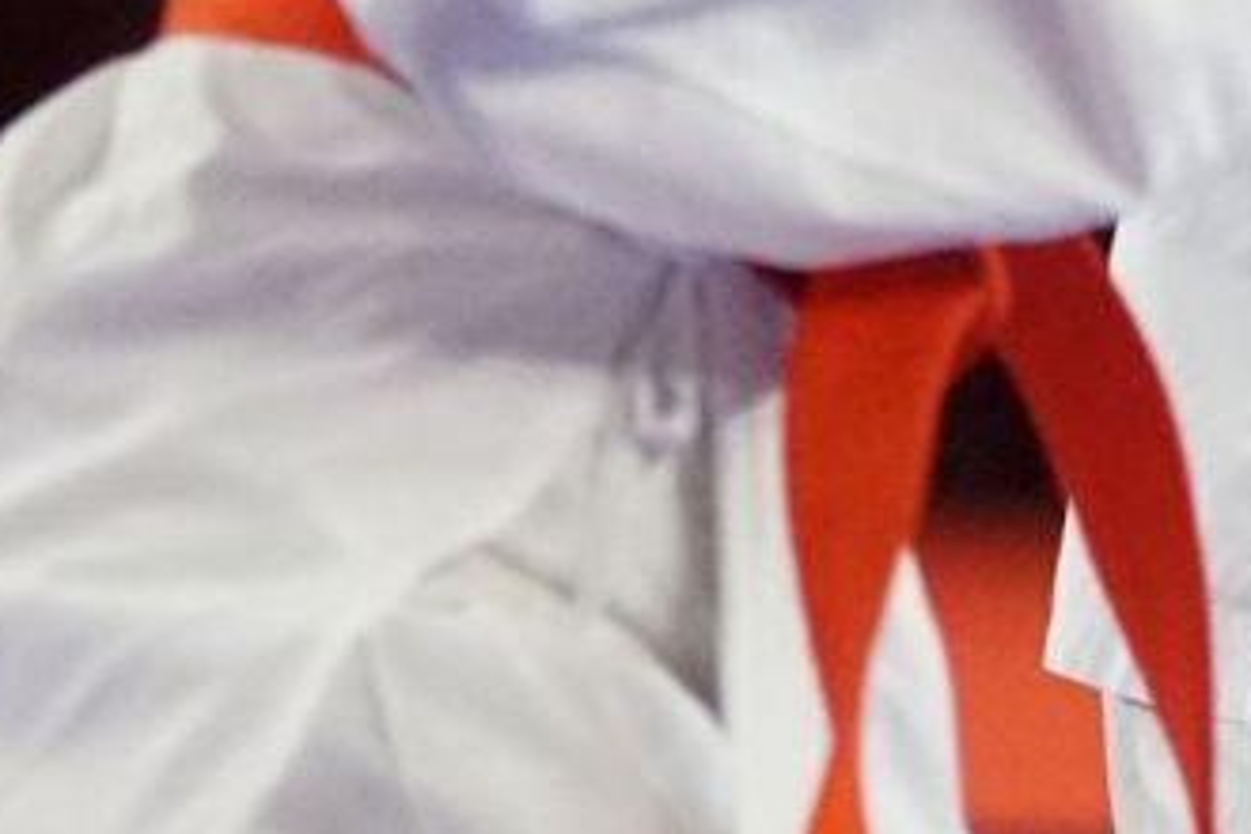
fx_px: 51217
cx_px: 2021
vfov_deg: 0.9
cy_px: -830
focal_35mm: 1474
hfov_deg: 1.4
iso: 3200
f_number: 2.8
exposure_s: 1/2000
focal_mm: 180
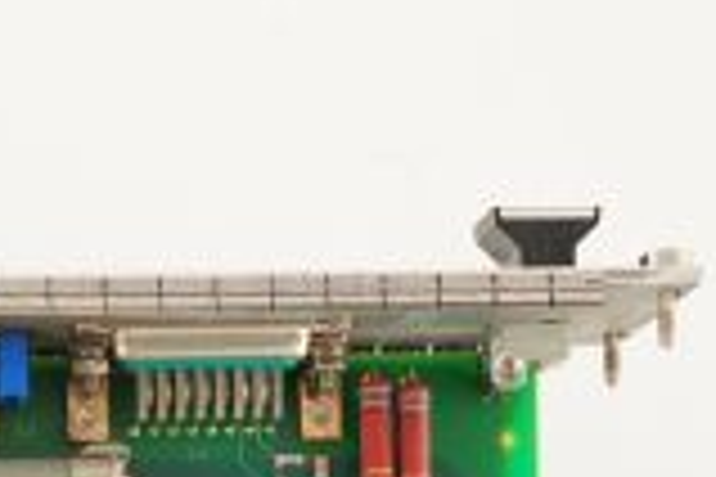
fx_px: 3759
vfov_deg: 7.1
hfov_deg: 10.5
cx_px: -333
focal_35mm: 189
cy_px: 826
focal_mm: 50
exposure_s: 1/125
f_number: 9
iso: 1600
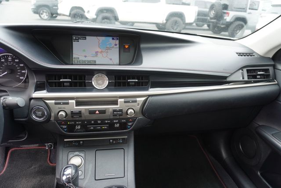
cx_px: 140
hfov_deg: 73.7
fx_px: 187
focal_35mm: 24
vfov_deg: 53.2
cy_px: 94
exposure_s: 1/60
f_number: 4
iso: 200
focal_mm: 16
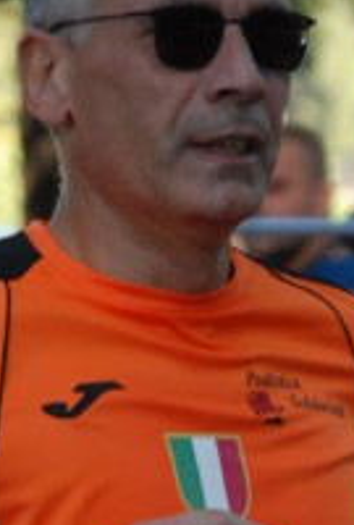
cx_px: 117
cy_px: 488
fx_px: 7882
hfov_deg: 2.6
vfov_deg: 3.8
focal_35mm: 539
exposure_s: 1/400
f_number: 5.6
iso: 1000
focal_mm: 120
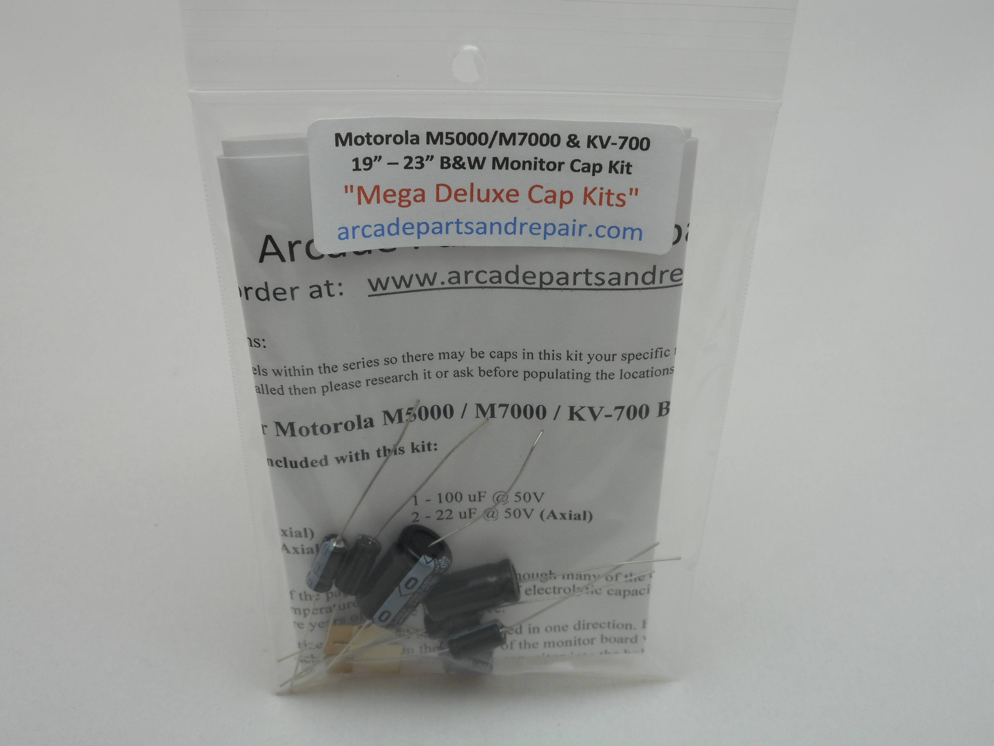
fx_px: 1263
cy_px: 373
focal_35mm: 44
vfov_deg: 32.9
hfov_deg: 42.9
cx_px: 497
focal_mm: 7.9
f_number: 4.7
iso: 80
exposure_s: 1/30
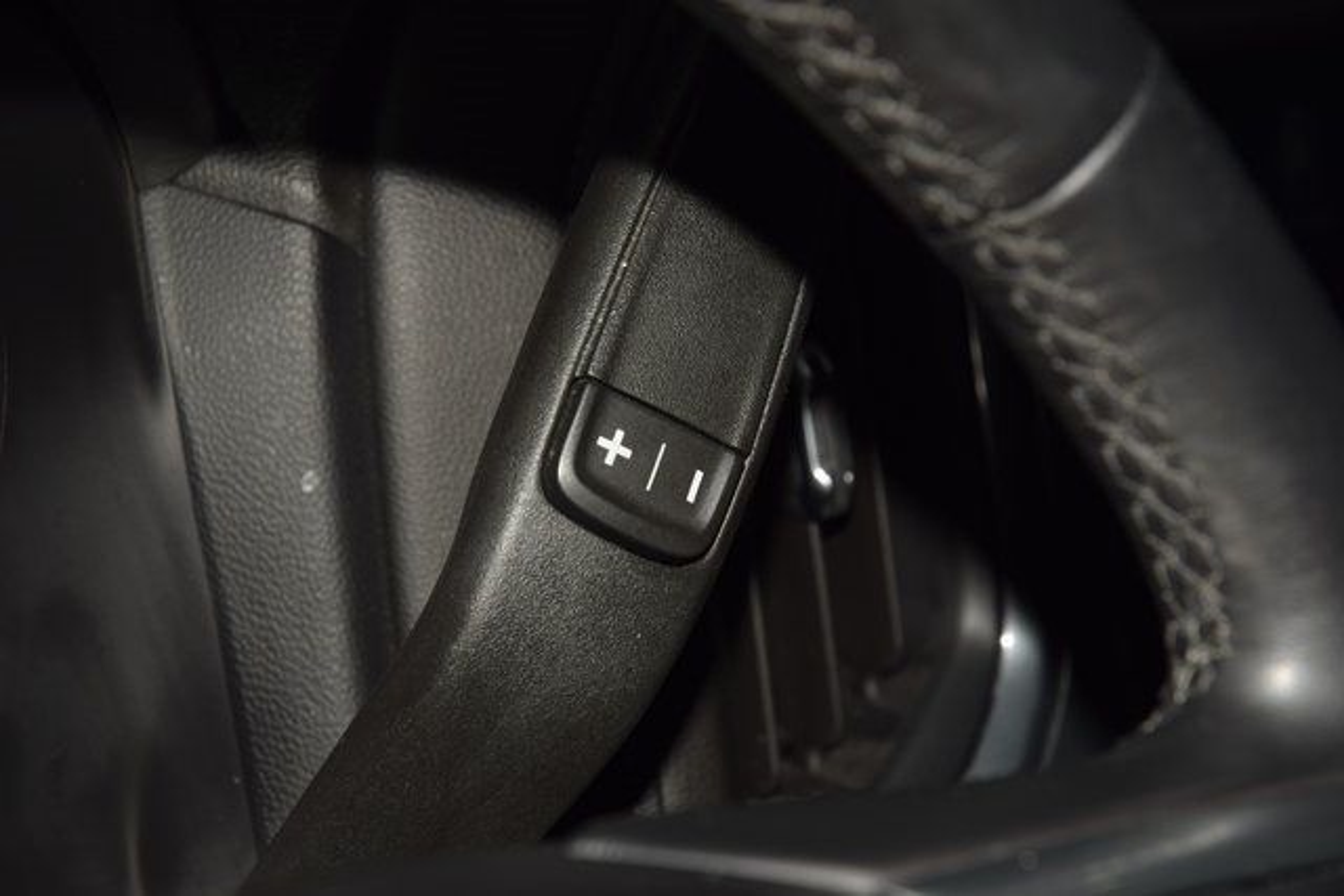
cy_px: 448
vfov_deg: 13.0
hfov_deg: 19.5
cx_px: 672
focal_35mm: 105
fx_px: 3921
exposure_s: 1/125
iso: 100
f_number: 8
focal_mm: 70
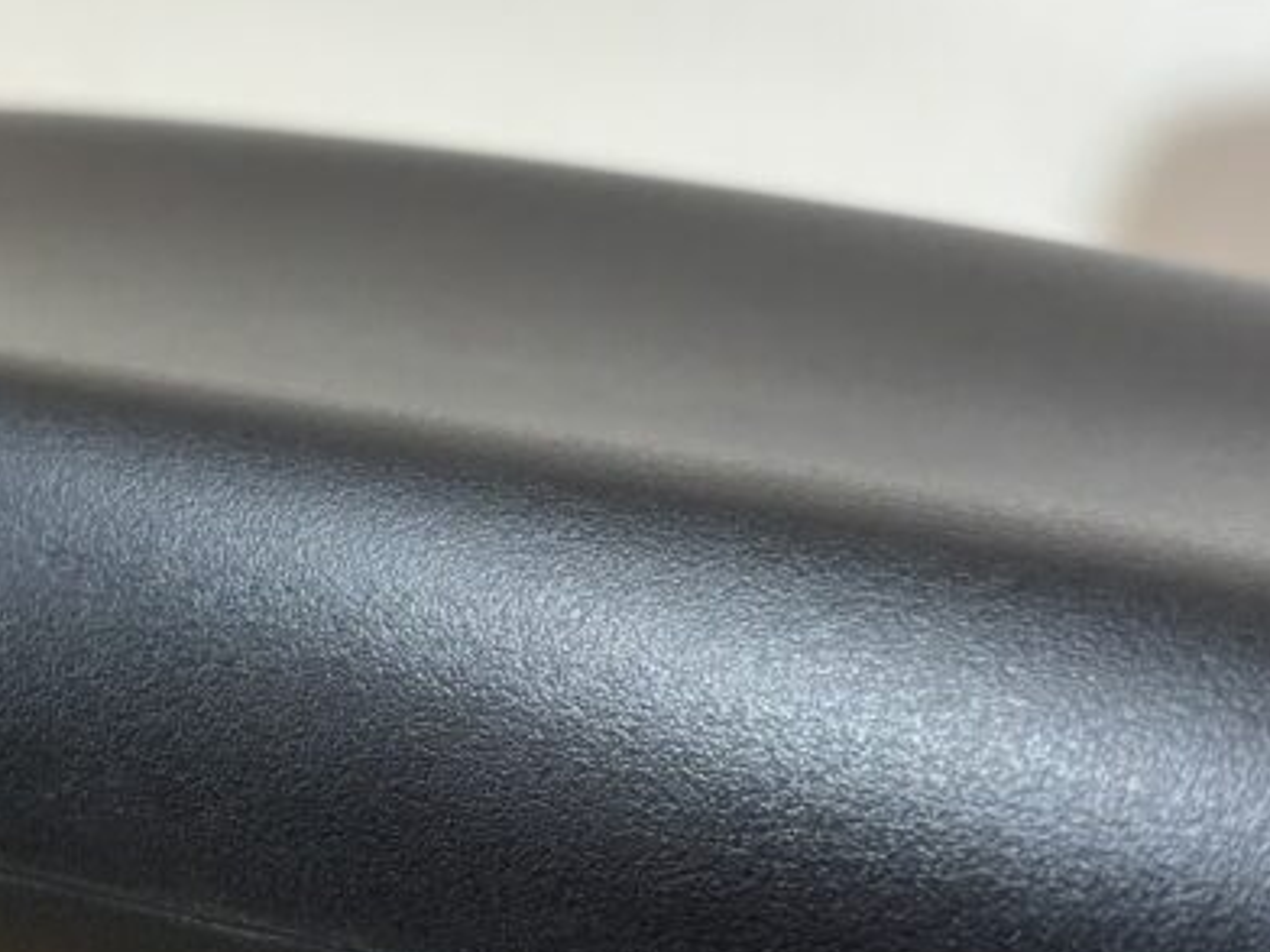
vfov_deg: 21.6
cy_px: 586
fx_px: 2495
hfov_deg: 28.2
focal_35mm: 68
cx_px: 347
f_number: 1.6
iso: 200
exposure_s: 1/60
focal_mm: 5.96
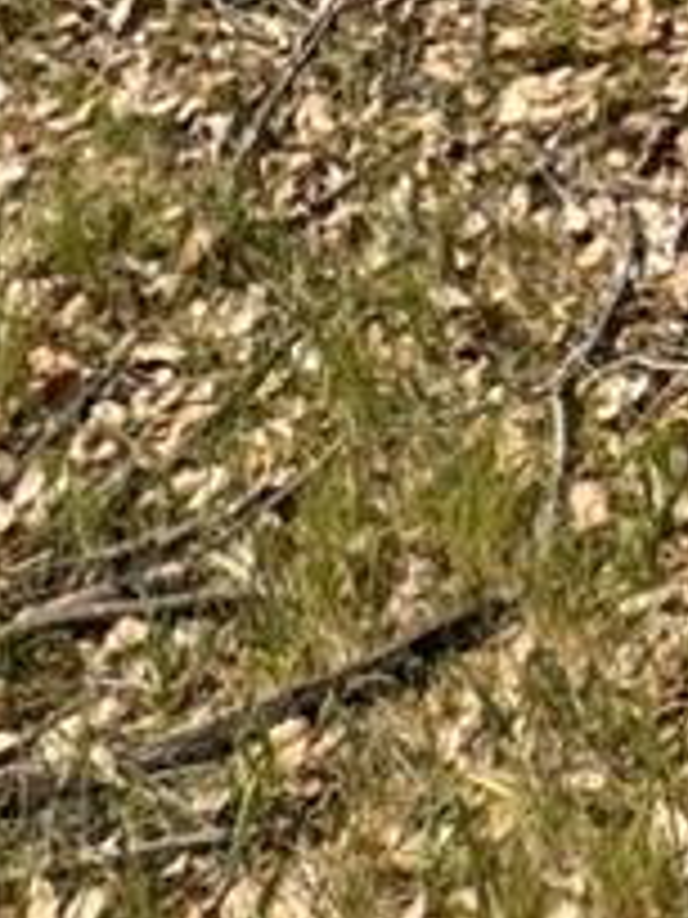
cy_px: -1318
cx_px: 1144
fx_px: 2730
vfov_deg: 13.5
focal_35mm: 103
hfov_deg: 13.3
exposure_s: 1/2415
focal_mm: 2.22
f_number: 2.2
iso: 50
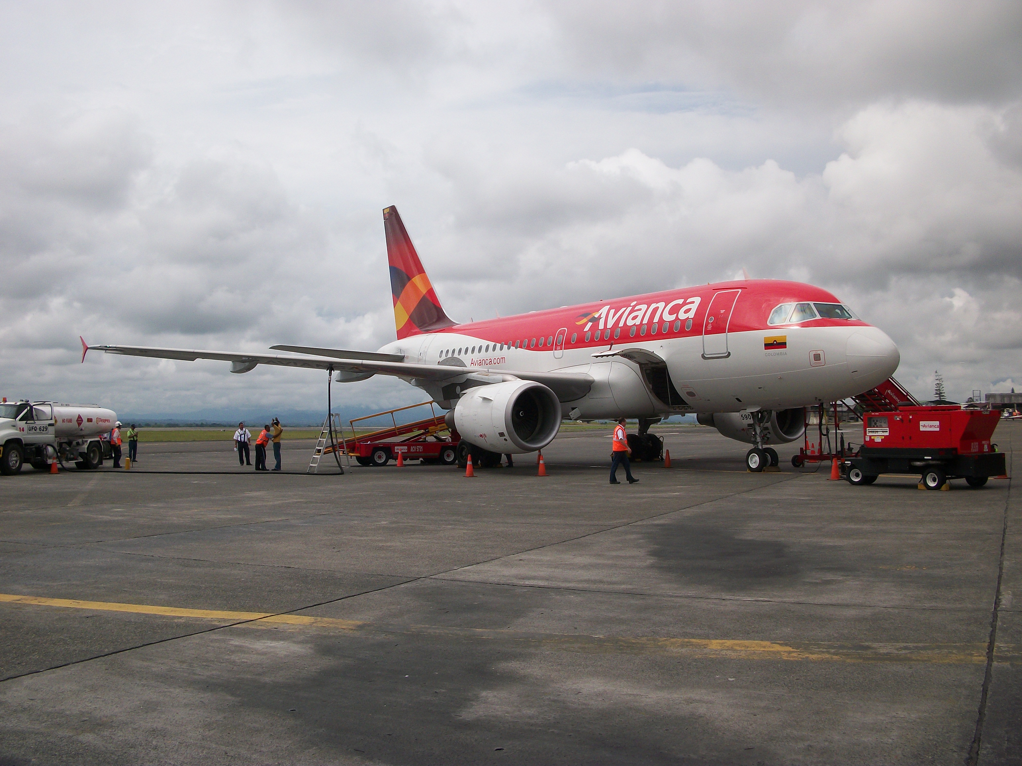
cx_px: 511
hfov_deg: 52.6
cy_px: 383
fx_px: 1033
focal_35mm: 35
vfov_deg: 40.7
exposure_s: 1/320
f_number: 8.8
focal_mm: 6.3
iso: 80
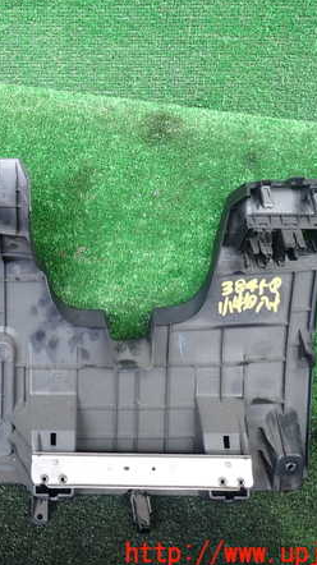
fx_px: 554
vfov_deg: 54.0
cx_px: 31
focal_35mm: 37
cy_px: 282
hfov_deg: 30.5
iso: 160
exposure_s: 1/60
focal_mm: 4.5
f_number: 2
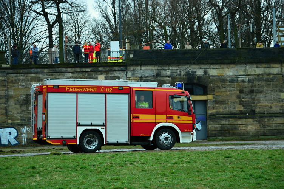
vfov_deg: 10.1
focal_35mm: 135
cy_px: 94
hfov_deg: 15.2
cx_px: 142
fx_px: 1064
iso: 200
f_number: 5.6
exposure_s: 1/160
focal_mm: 90
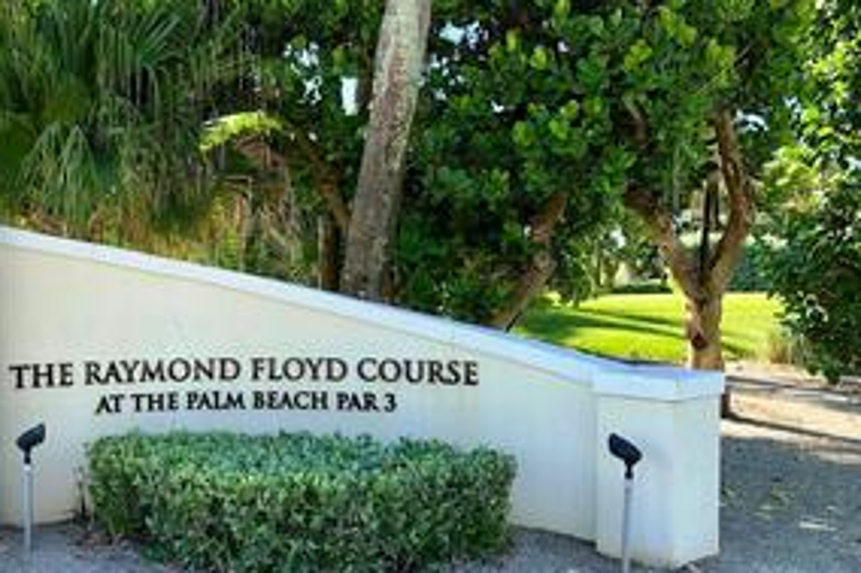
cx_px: 261
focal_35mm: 41
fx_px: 980
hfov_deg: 46.4
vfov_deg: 32.6
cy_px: 309
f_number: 1.8
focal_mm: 4
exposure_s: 1/639
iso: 20
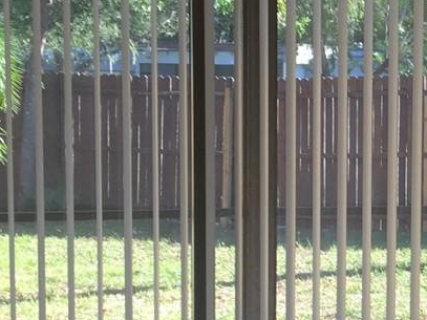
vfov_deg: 12.9
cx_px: 493
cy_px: 249
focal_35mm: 114
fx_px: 1406
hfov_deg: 16.6
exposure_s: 1/120
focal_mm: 4.15
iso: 32
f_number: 2.2
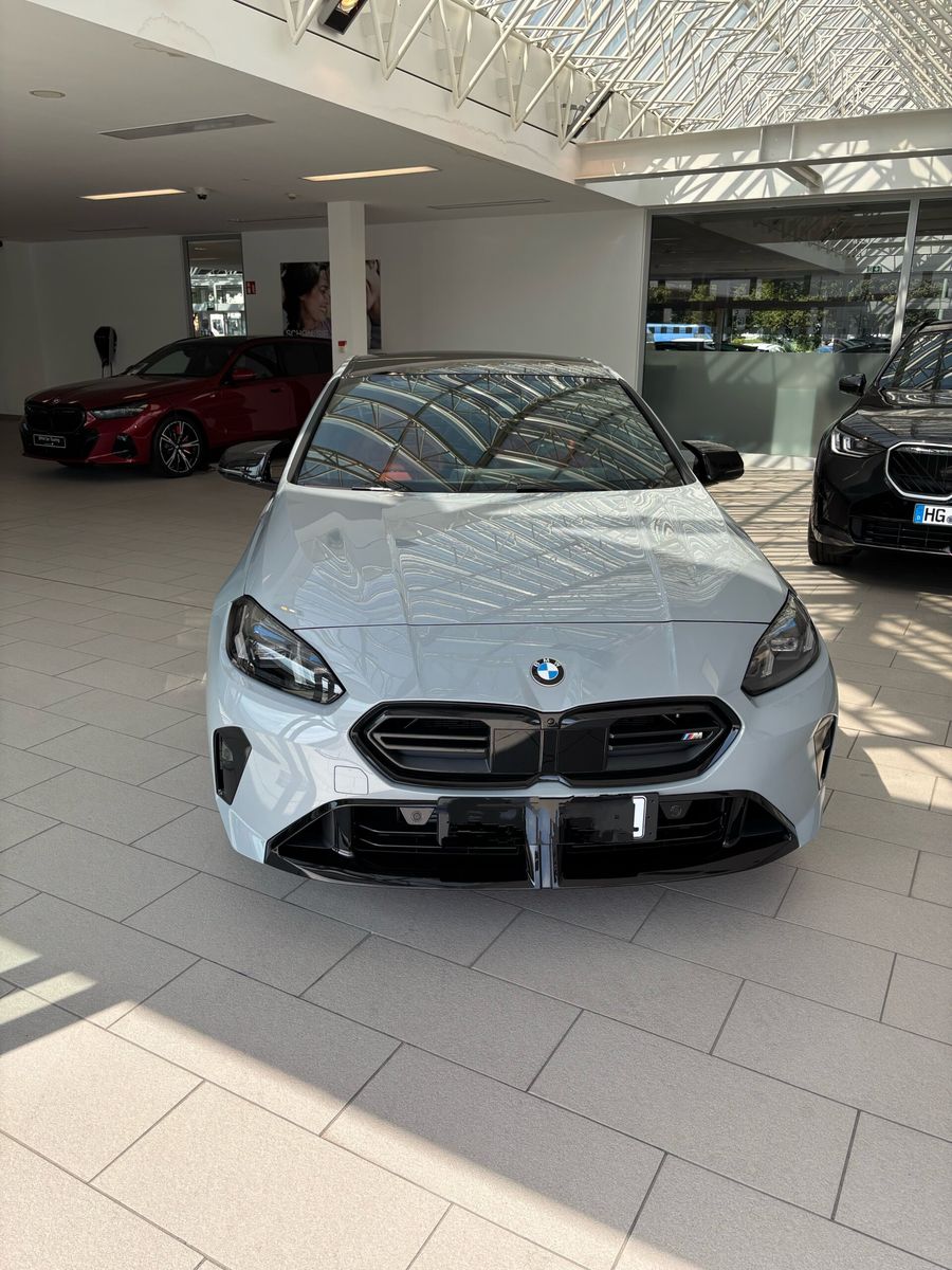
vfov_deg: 67.3
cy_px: 635
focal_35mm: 26
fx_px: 953
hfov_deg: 53.1
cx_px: 476
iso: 50
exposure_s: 1/799
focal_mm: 5.96
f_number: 1.6
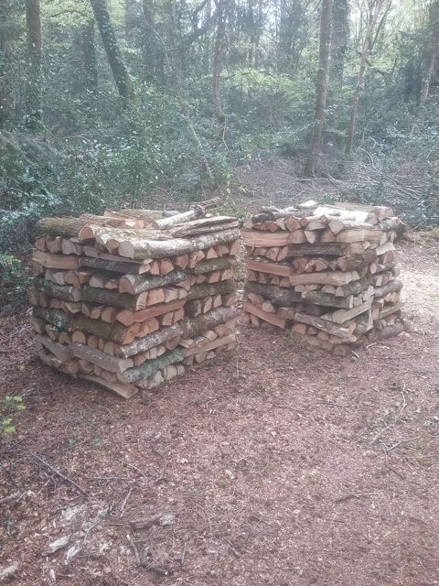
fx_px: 524
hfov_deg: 45.4
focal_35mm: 31
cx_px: 220
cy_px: 293
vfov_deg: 58.4
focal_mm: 3.3
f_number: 2.2
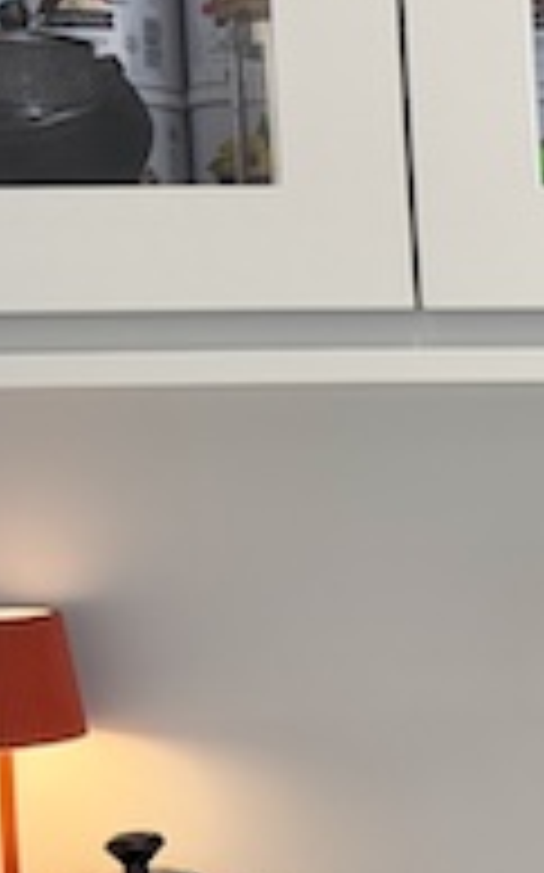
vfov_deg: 24.5
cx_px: 1052
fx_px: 1996
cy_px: 616
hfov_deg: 13.5
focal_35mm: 84
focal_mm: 6.76
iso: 160
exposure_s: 1/100
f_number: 1.78
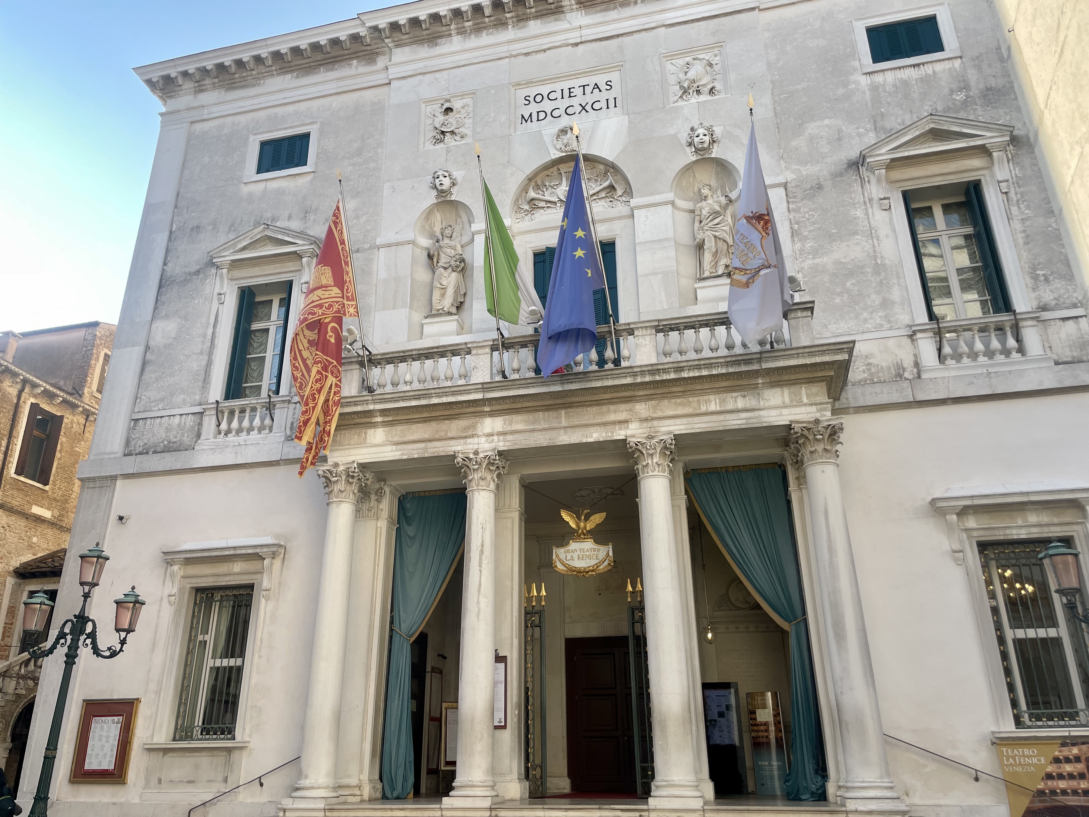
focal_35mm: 26
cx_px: 544
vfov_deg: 53.1
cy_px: 408
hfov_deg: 67.3
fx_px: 818
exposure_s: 1/1147
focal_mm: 4.2
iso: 32
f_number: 1.6
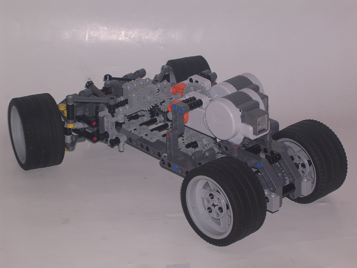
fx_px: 1186
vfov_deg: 12.9
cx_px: 178
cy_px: 134
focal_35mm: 115
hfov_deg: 17.1
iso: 100
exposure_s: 1/60.1
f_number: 4.9
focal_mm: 17.4
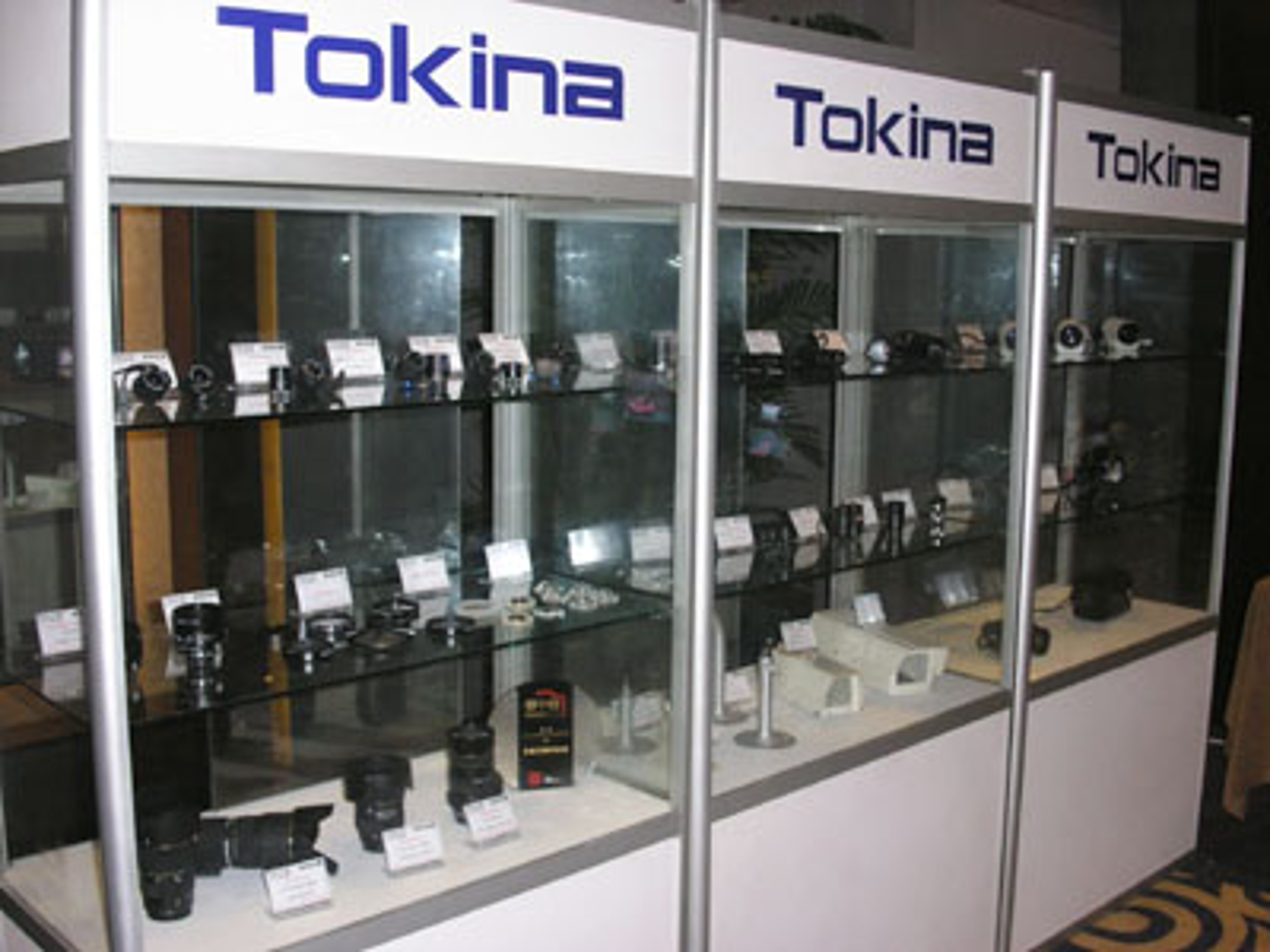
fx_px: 1394
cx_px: 635
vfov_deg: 37.7
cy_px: 476
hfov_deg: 49.0
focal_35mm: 38
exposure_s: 1/45
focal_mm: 7.8
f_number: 2.8
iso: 200
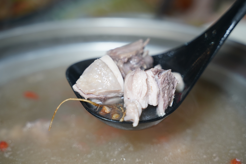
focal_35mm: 75
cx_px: 123
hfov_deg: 27.0
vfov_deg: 18.2
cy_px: 82
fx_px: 512
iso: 500
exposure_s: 1/80
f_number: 4
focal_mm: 75
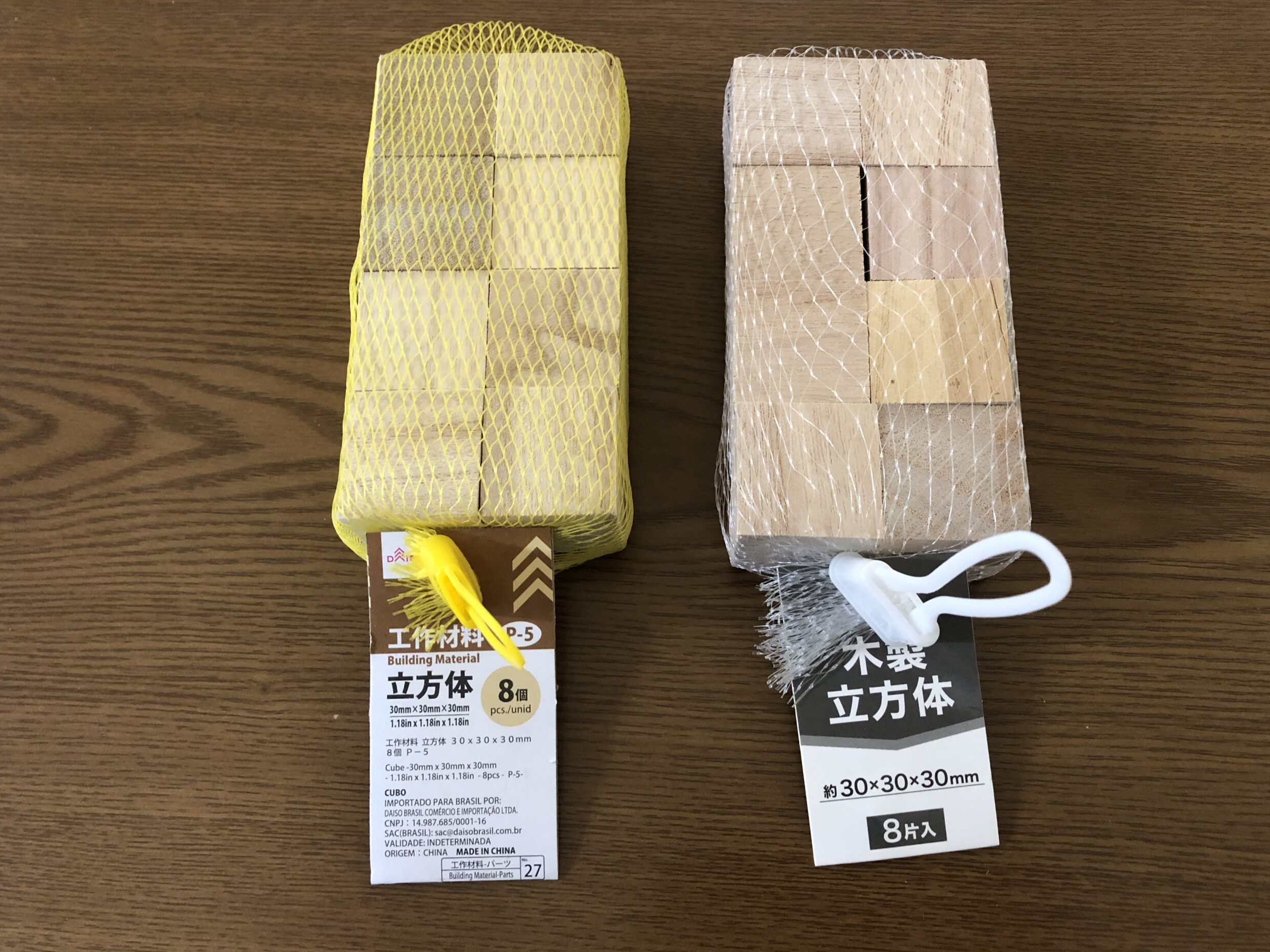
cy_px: 480
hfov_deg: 61.6
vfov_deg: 48.2
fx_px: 1064
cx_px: 652
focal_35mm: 29
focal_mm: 3.99
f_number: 1.8
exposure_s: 1/12
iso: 100
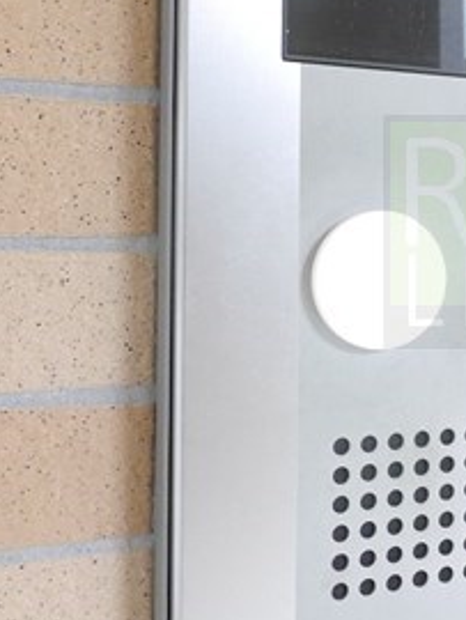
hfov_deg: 25.7
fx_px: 950
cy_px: 232
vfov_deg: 35.9
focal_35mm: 53
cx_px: 500
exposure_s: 1/60
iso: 1000
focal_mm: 7
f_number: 4
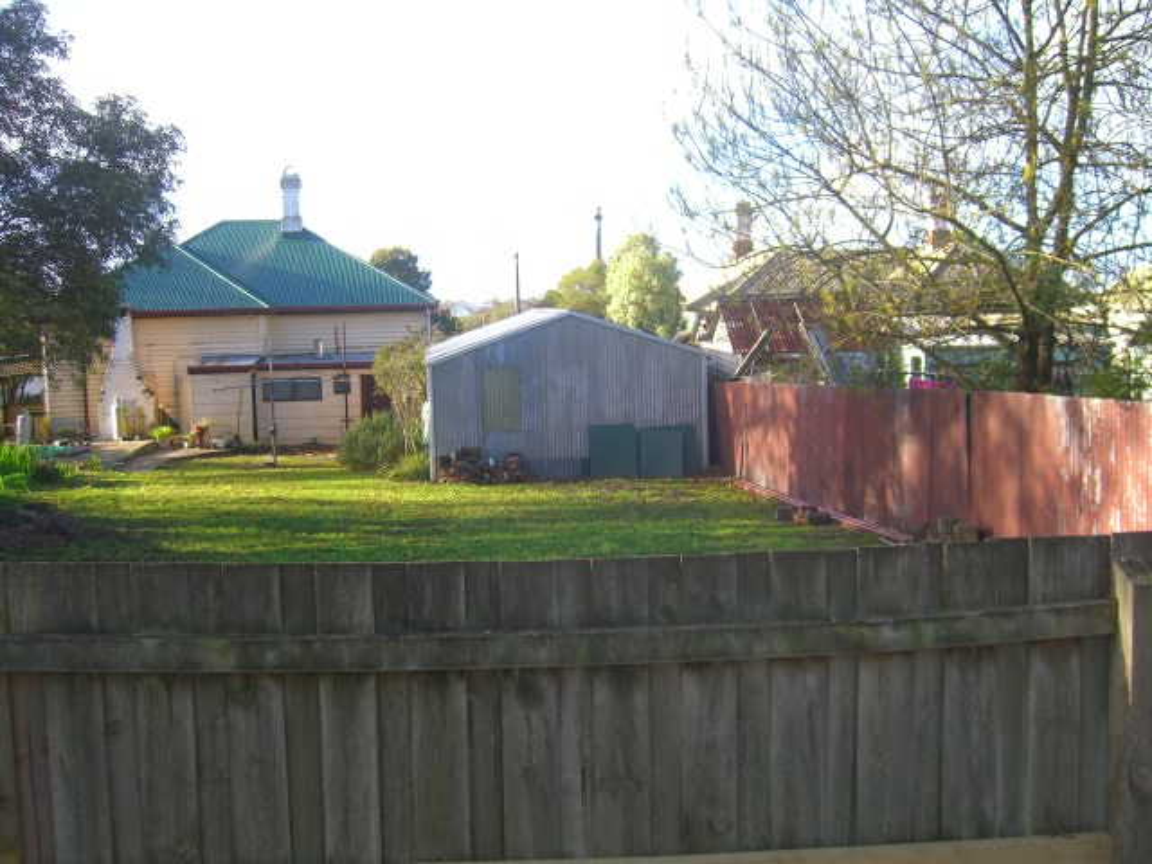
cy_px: 432
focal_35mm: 38
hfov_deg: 49.0
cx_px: 576
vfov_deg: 37.7
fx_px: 1265
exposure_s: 1/200
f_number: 2.8
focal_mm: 7.9
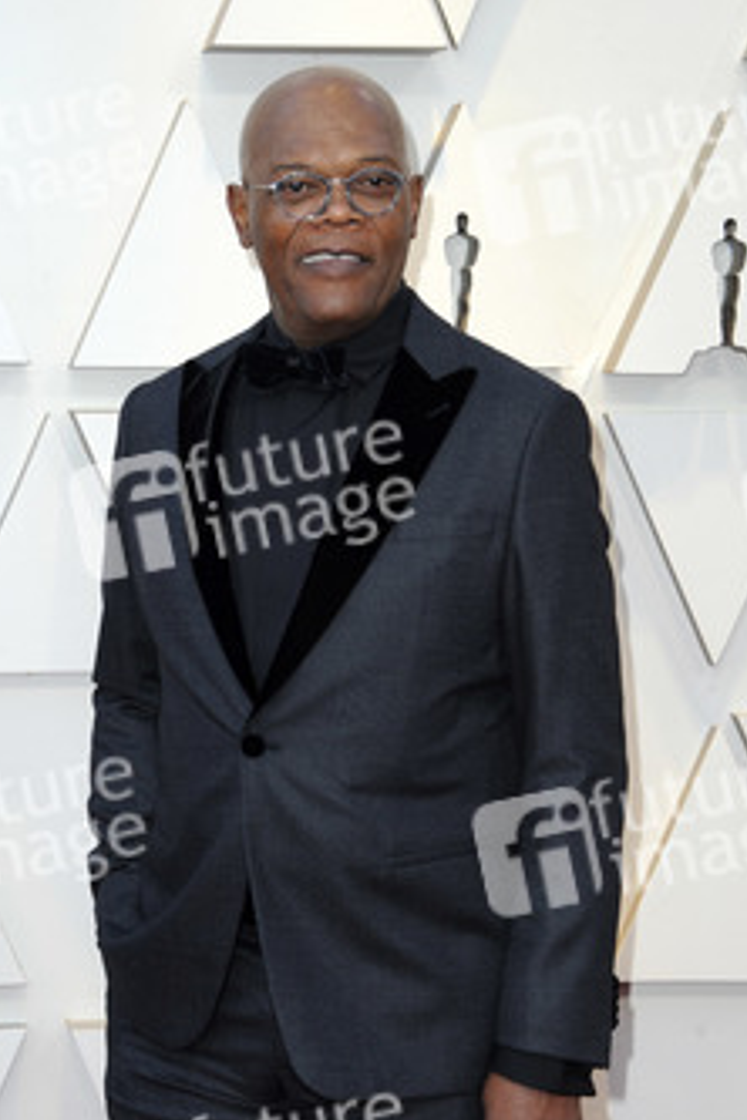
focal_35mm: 102
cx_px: 342
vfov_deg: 20.0
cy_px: 669
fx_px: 3175
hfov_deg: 13.4
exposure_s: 1/250
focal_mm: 85
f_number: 7.1
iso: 800
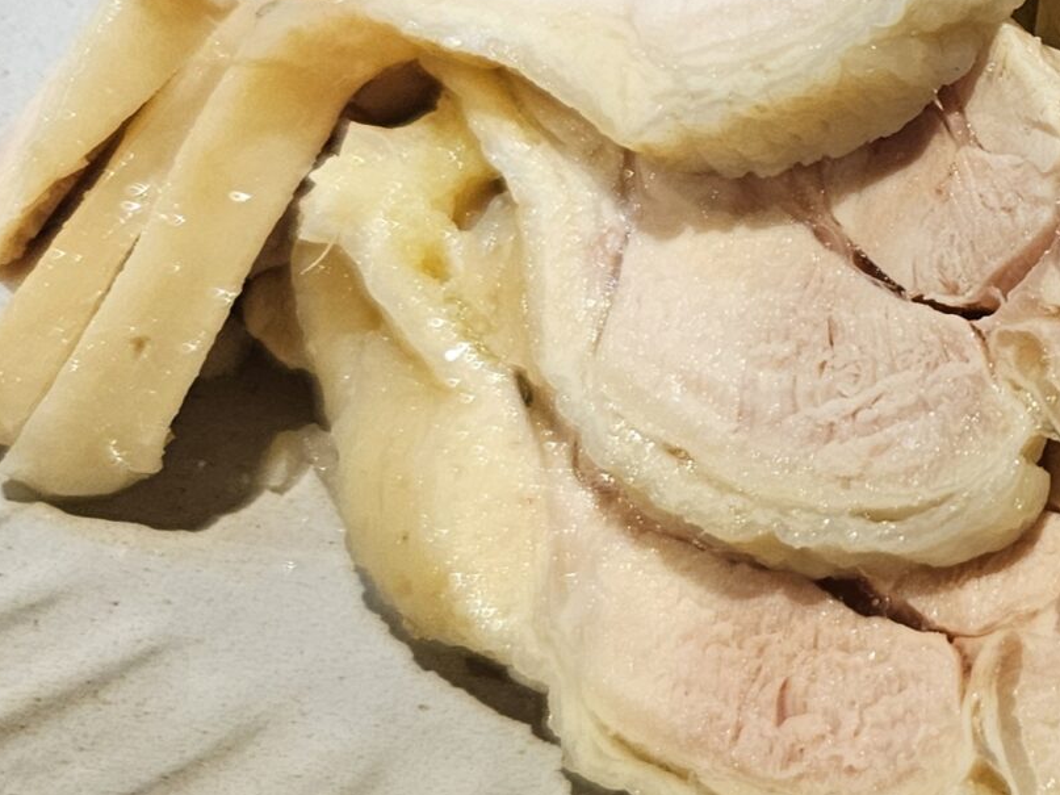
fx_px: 2235
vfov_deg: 19.8
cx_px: 1233
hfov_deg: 24.5
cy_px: 88
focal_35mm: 73
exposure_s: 1/101
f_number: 1.8
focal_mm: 5.4
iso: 160
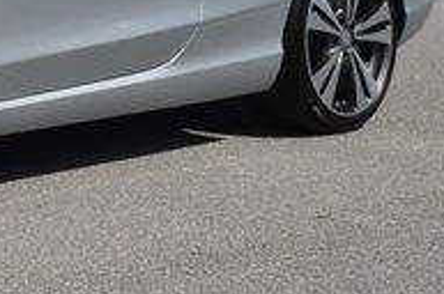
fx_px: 1588
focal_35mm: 129
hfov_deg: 14.7
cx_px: -237
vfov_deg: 10.2
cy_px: -170
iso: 100
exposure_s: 1/200
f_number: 13
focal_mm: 26
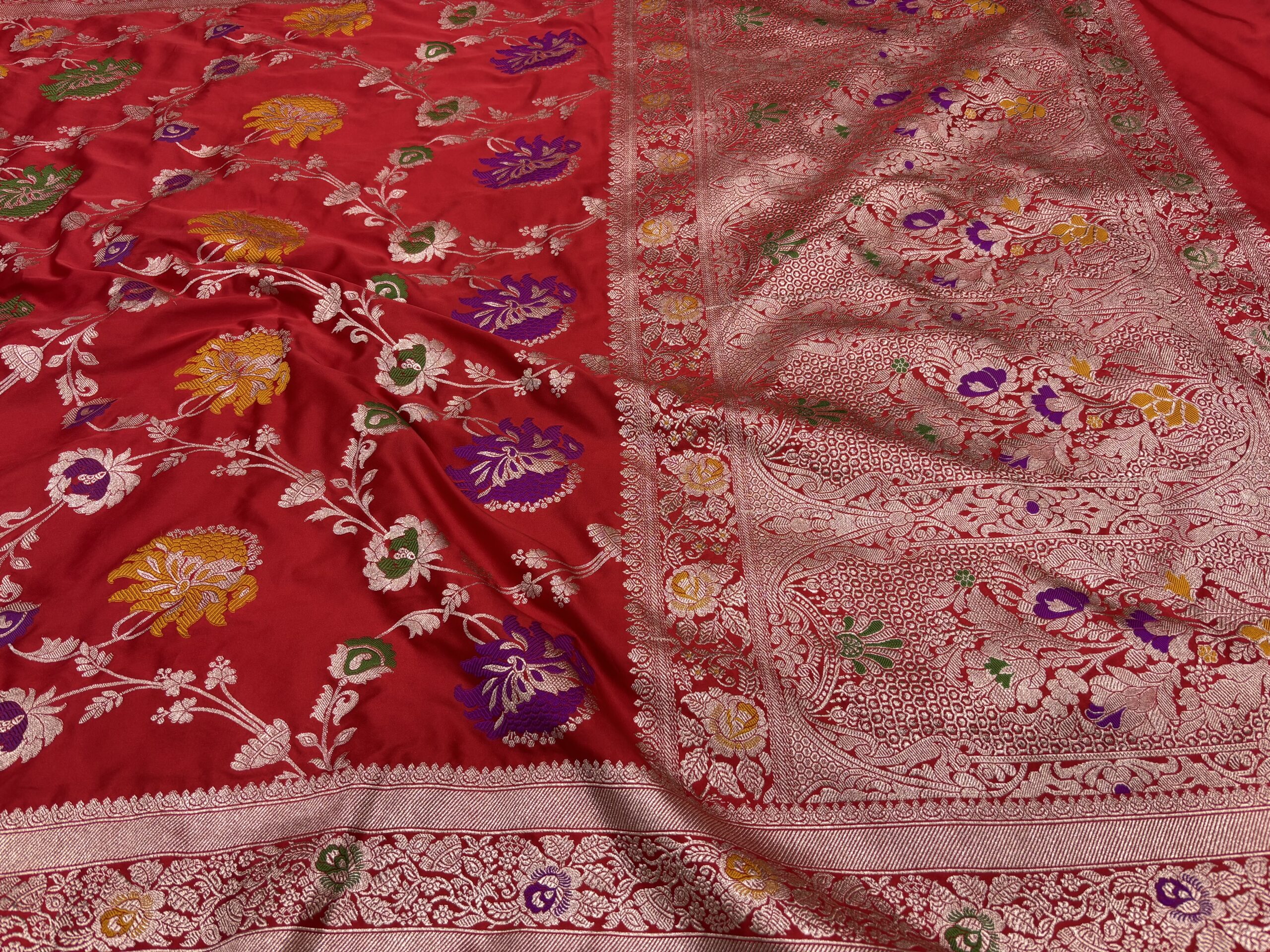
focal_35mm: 26
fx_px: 954
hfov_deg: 67.3
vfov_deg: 53.1
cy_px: 476
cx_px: 635
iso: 80
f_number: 1.6
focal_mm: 5.96
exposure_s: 1/50
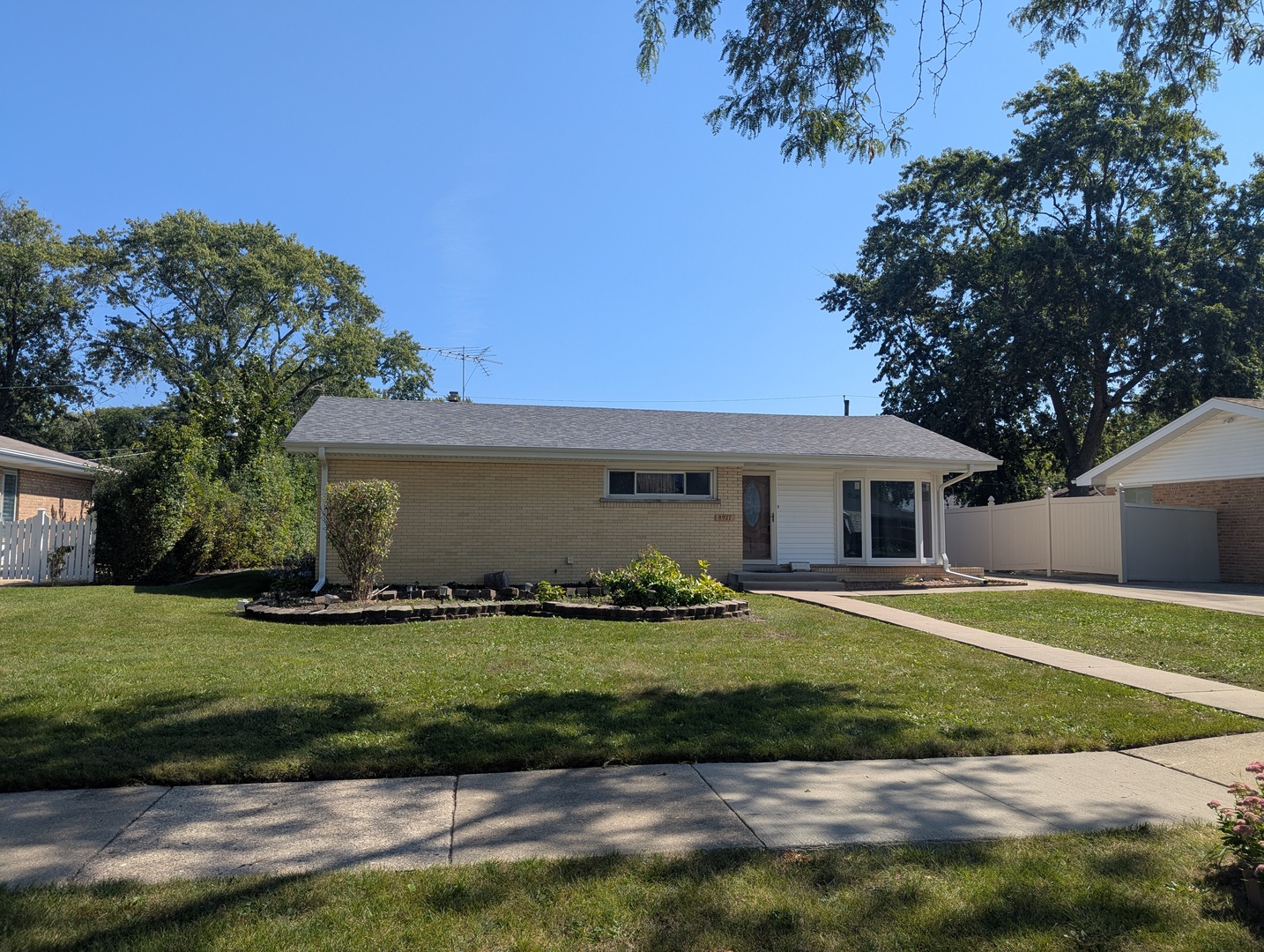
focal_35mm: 24
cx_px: 632
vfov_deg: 56.9
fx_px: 878
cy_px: 476
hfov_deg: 71.5
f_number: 1.85
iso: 49
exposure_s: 1/2179
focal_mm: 6.81
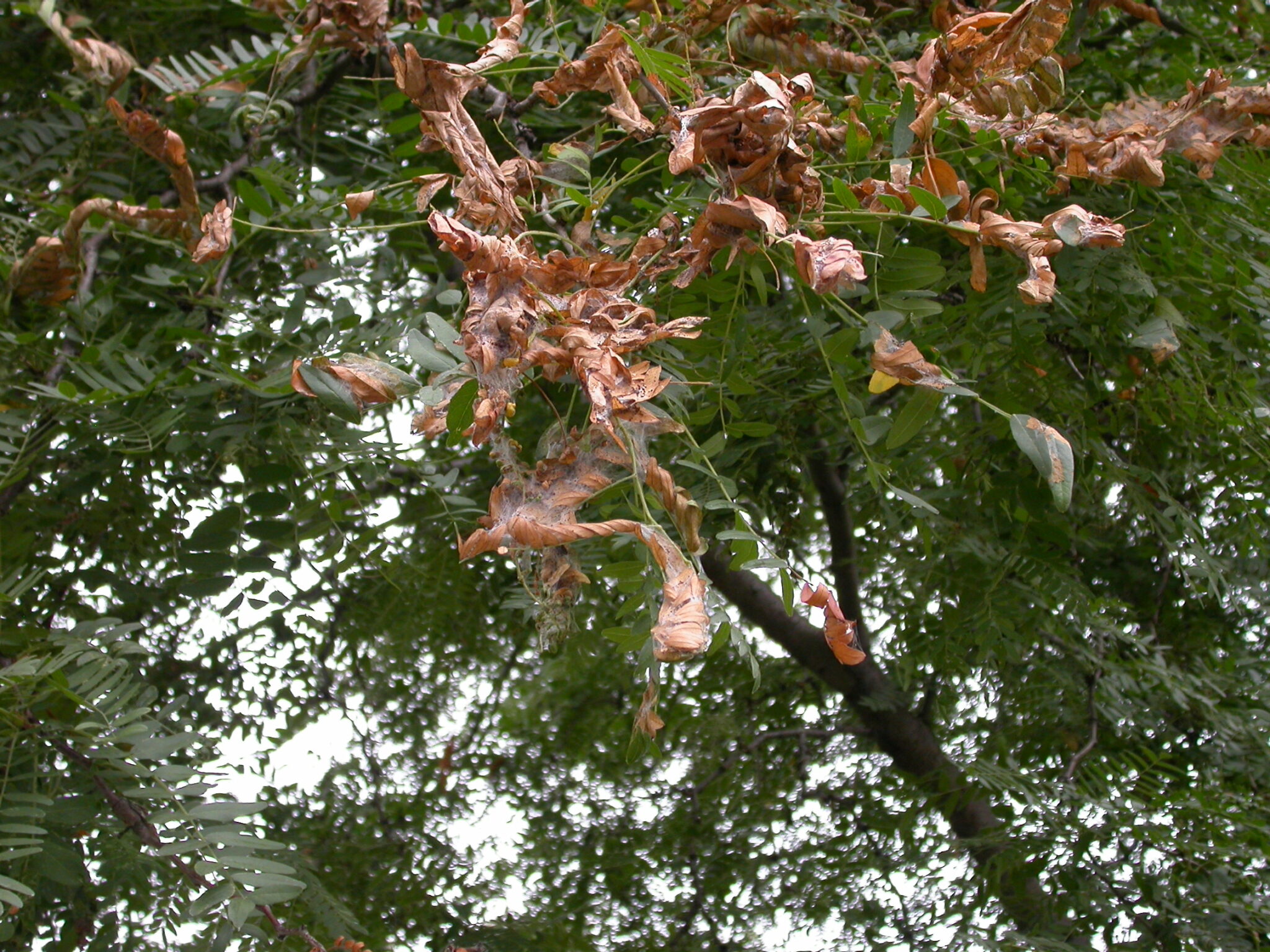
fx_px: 2935
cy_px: 476
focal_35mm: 80
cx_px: 635
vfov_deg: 18.4
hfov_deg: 24.4
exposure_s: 1/77.8
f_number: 3.5
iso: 100
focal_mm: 16.6
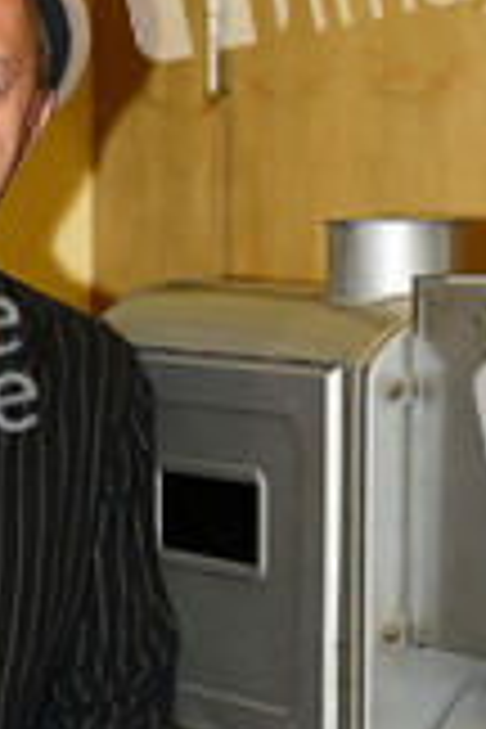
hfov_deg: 11.6
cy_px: 630
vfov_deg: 17.4
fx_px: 2349
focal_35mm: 116
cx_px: -63
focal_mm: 47
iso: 3200
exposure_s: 1/160
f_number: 5
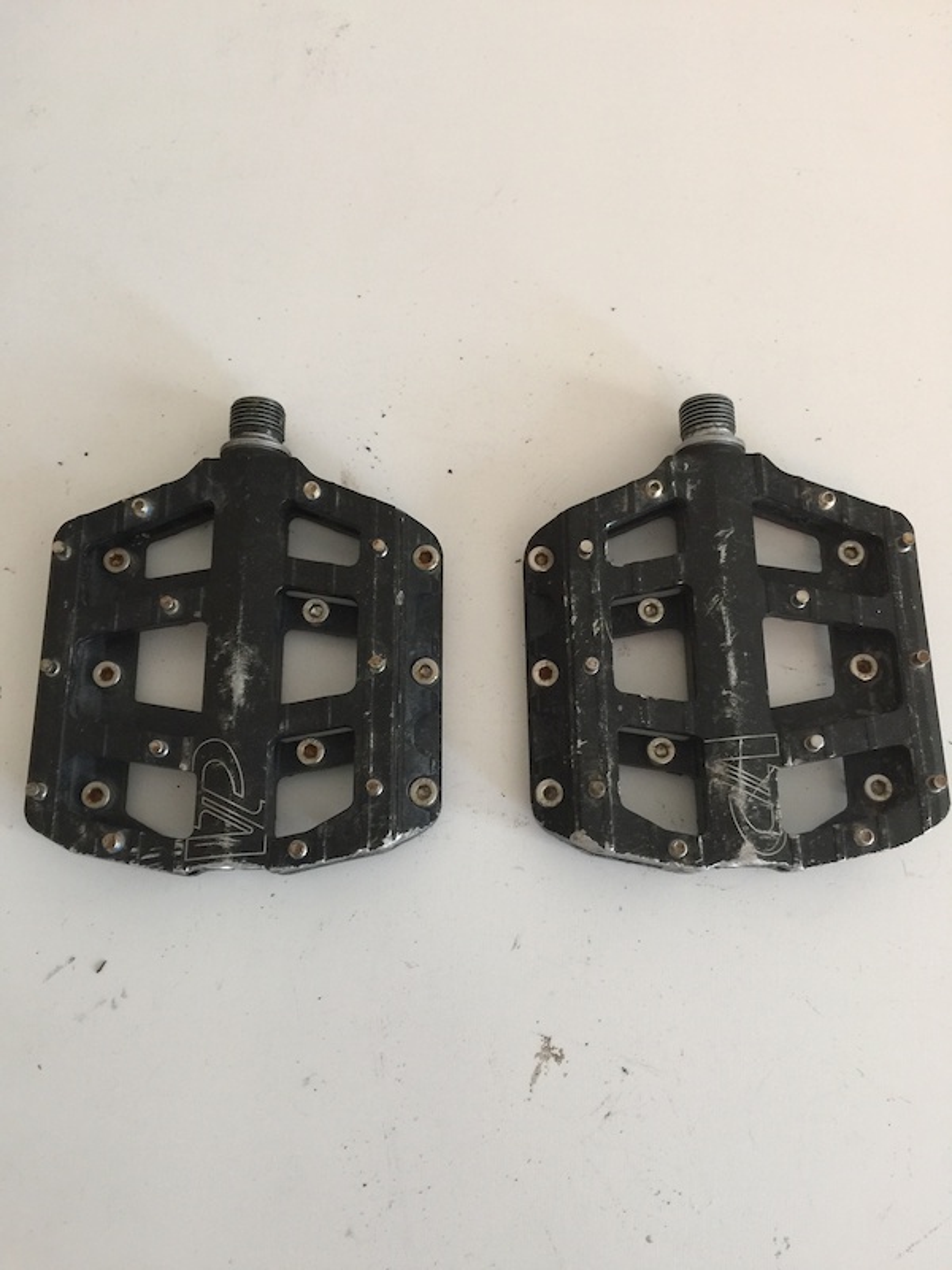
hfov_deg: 48.2
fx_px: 1063
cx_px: 476
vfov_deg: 61.7
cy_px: 635
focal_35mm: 29
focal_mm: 4.15
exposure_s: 1/15
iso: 80
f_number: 2.2
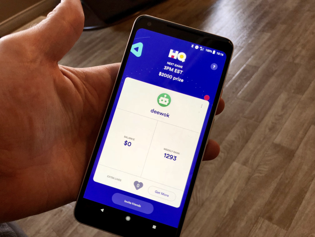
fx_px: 255
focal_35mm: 28
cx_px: 158
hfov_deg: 63.4
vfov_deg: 49.8
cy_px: 118
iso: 32
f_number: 1.8
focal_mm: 4
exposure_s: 1/24
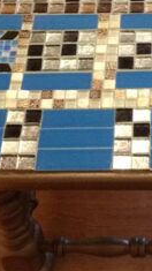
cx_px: 116
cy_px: 69
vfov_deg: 20.4
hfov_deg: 11.6
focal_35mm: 104
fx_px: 746
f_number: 2.4
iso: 200
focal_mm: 4.28
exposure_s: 1/20
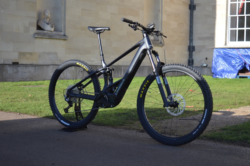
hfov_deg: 31.0
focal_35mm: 65
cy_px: 84
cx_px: 134
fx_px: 451
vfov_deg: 20.9
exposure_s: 1/125
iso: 180
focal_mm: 40
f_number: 5.6
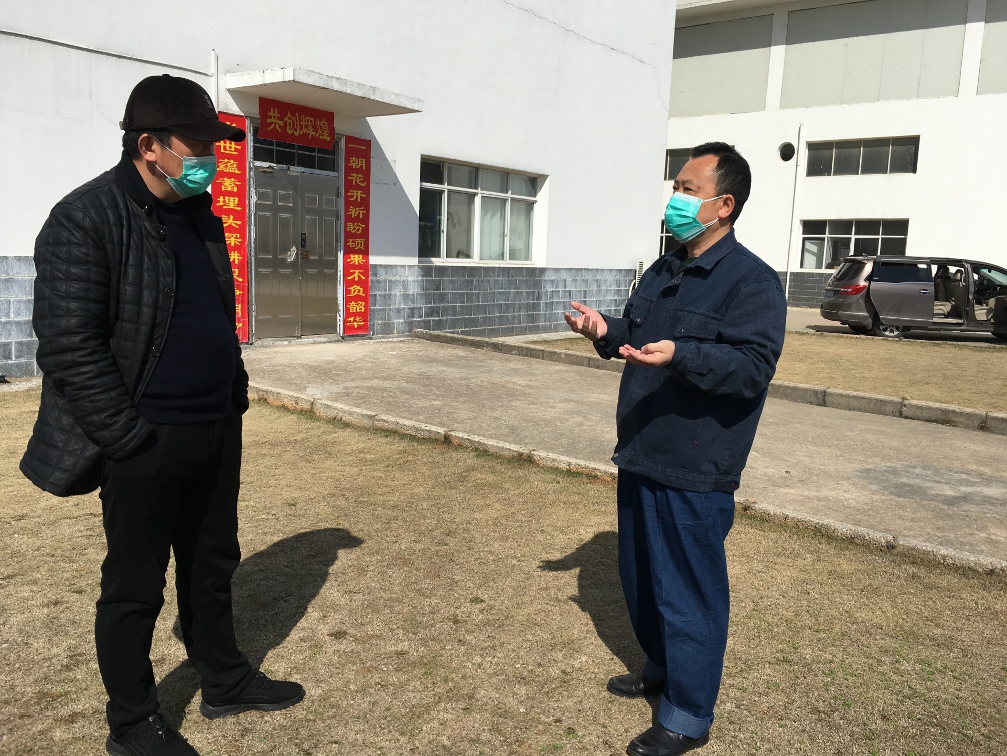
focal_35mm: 29
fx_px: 844
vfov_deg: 48.2
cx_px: 504
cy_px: 378
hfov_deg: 61.7
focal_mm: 4.15
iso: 25
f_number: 2.2
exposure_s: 1/3497
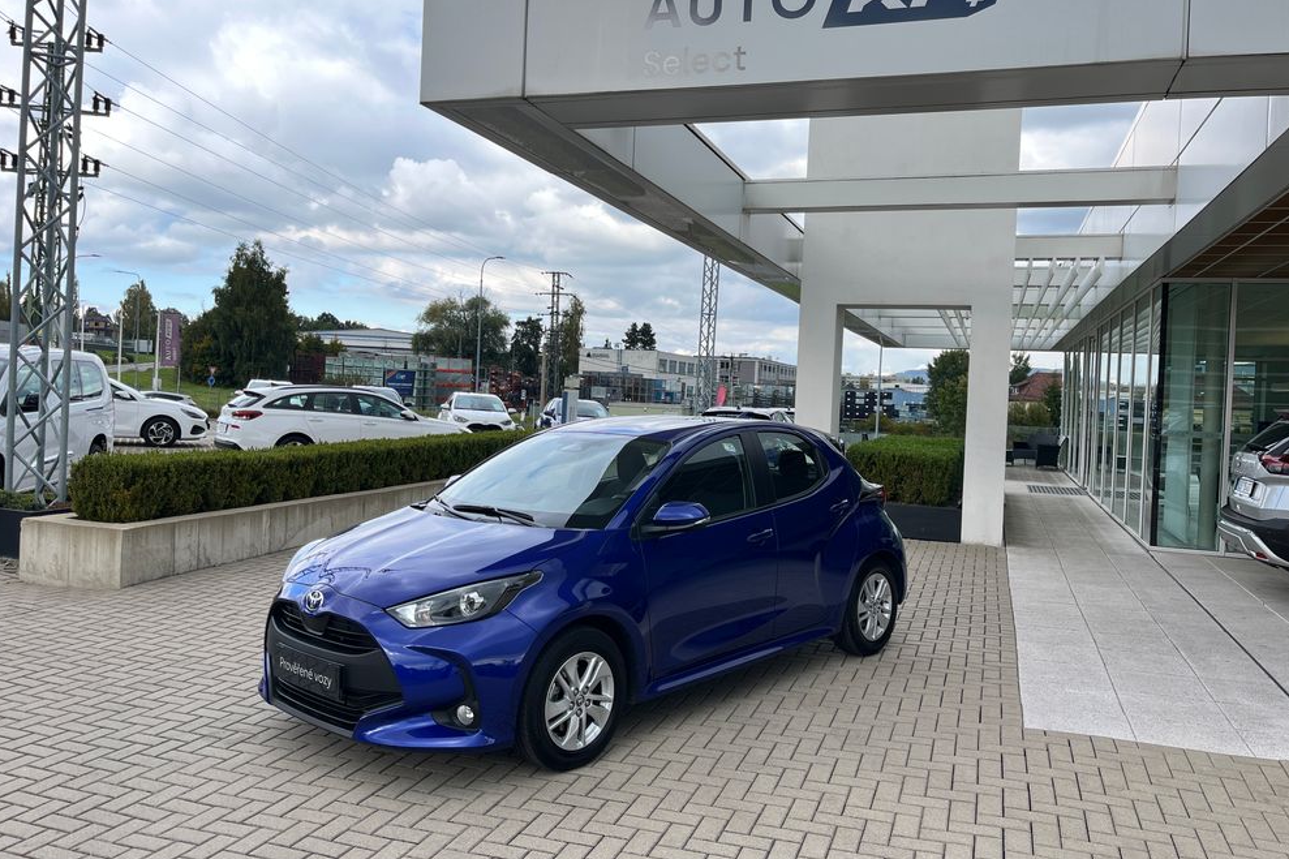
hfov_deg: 65.5
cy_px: 392
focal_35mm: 28
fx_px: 1002
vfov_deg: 46.3
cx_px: 652
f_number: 1.6
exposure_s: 1/452
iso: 50
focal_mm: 5.1
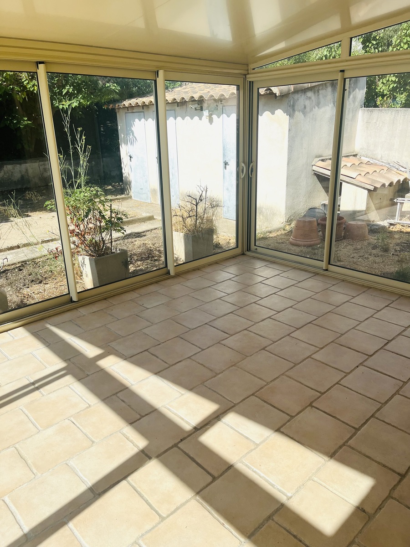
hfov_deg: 53.1
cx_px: 205
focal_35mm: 26
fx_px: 411
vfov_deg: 67.3
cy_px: 274
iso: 50
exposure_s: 1/3135
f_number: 1.6
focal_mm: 5.1
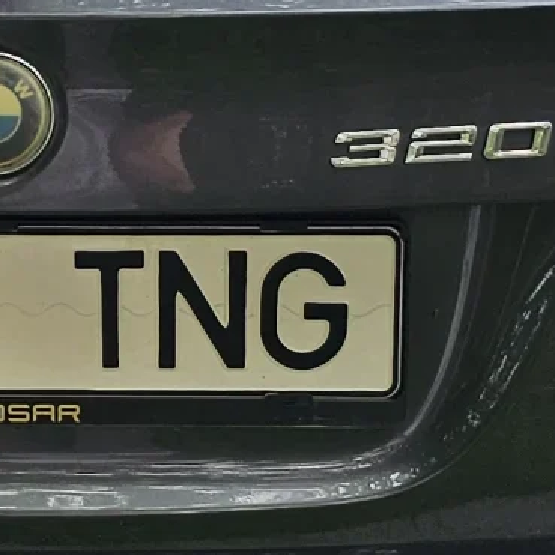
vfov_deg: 12.4
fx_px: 2558
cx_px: 36
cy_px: 295
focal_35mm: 141
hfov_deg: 12.3
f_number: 1.7
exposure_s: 1/140
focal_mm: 6.3
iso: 10
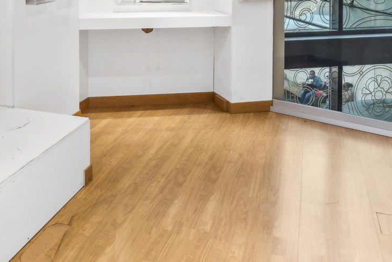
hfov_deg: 43.2
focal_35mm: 44
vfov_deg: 27.1
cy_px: -50
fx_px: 479
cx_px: 102
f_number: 11
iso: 80
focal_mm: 18
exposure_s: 1/5
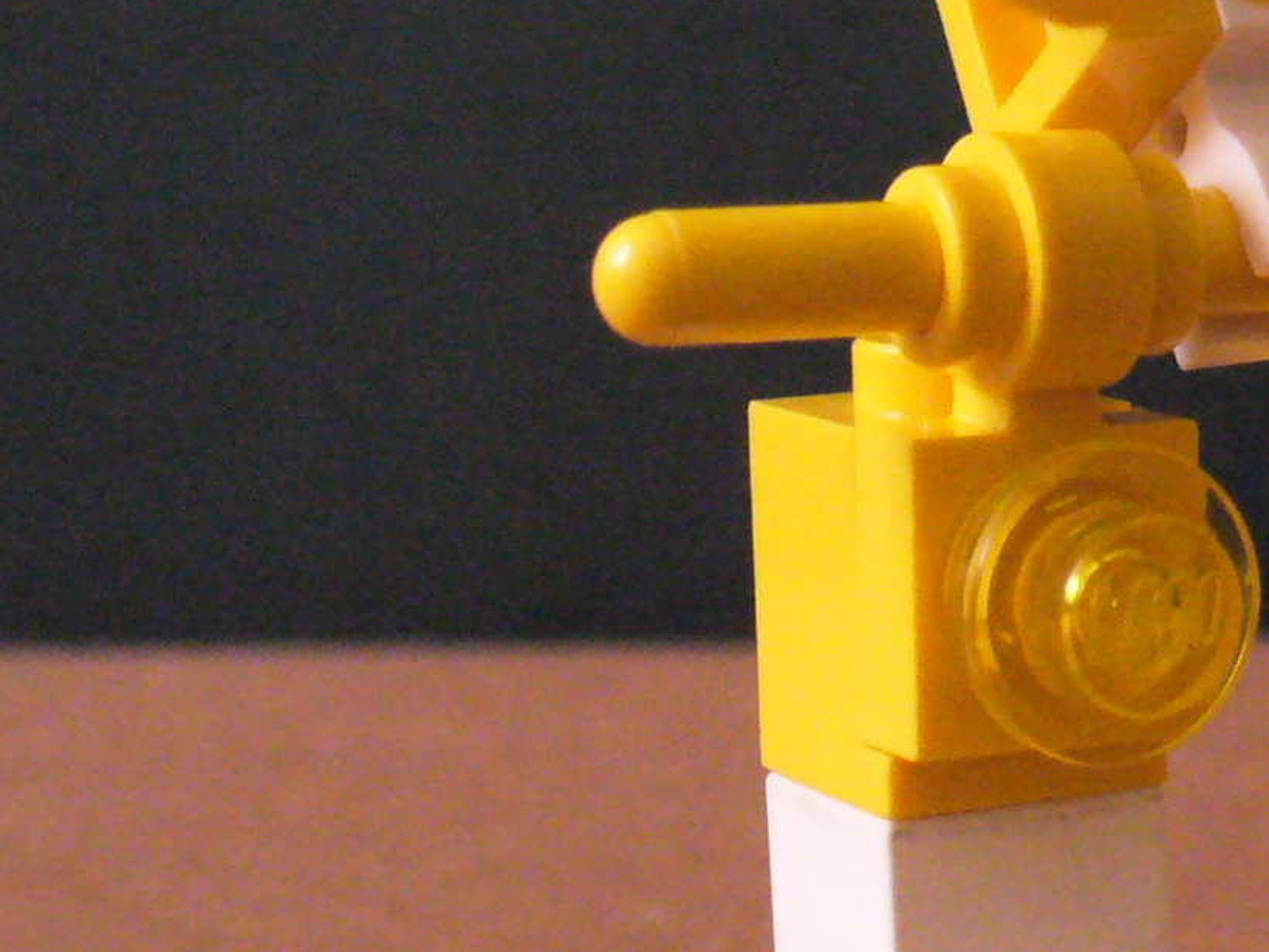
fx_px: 4656
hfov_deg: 15.2
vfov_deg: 11.5
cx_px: 1337
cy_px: -19
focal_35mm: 127
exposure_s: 1/30
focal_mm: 6.1
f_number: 2.8
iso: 400
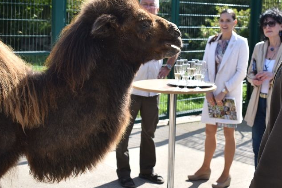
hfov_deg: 34.5
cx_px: 142
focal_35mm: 58
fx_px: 454
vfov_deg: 23.2
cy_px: 55
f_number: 3.8
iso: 100
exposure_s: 1/500
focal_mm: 24
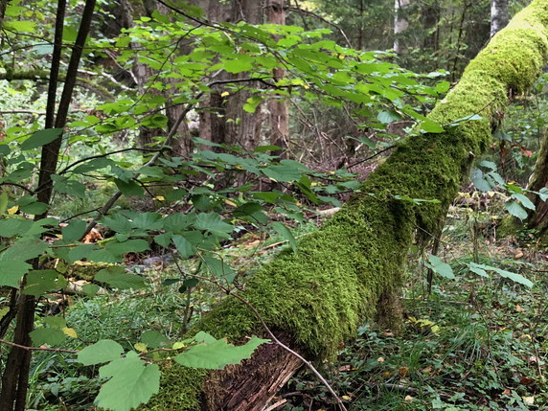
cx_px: 359
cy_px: 165
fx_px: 744
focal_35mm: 47
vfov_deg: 30.8
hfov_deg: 40.0
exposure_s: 1/20
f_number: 1.8
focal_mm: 3.99
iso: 40
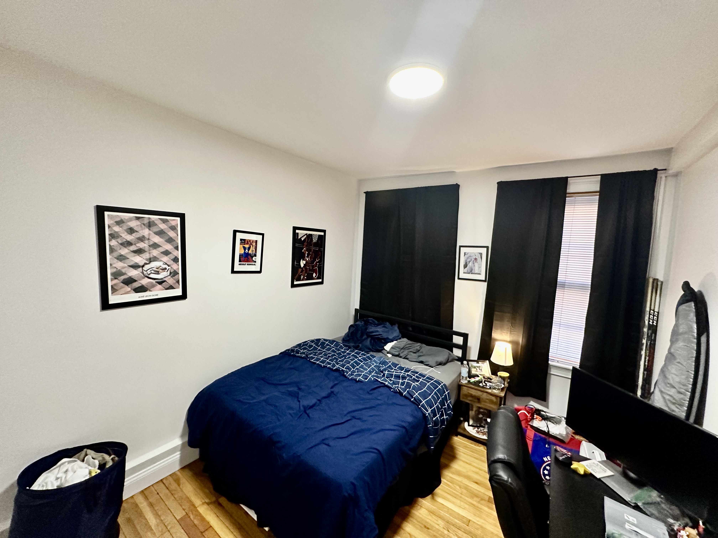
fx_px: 290
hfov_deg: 102.1
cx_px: 359
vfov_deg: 85.7
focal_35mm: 14
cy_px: 269
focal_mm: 2.22
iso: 400
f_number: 2.2
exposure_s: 1/60
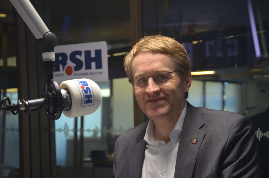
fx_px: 559
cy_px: 89
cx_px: 134
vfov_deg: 18.1
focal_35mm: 75
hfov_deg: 27.1
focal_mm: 50
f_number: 5
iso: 720
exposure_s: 1/60
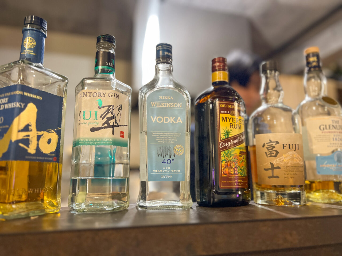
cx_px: 171
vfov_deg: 53.1
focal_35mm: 26
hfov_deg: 67.3
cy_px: 128
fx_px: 257
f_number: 1.5
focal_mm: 5.7
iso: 500
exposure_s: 1/60
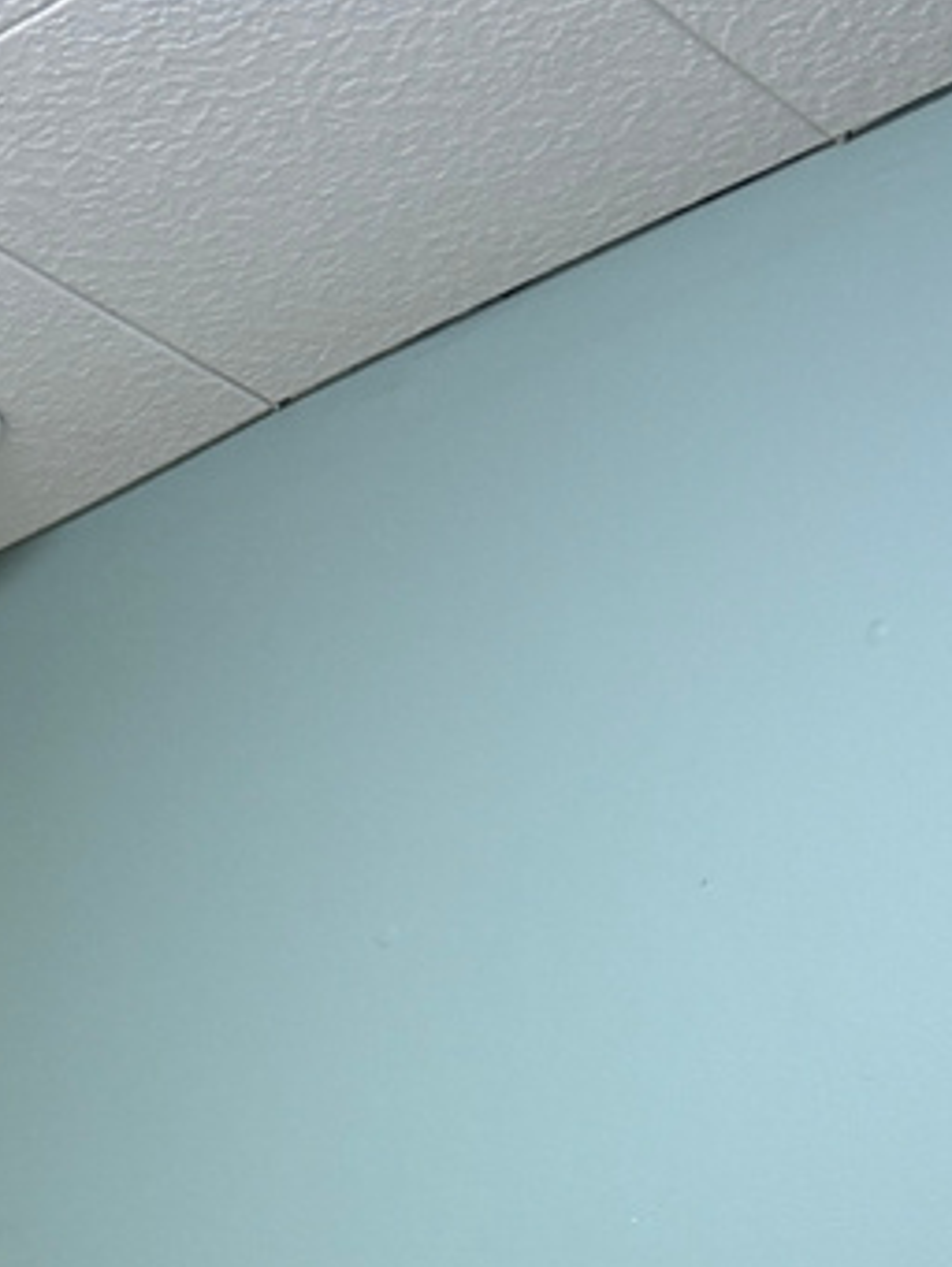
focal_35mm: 108
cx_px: -82
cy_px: 2716
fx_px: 3958
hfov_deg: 13.5
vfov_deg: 14.4
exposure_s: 1/60
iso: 125
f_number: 1.78
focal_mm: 6.76
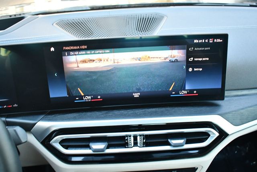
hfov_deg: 53.1
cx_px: 128
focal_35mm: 36
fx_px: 257
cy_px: 86
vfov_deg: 36.9
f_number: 3.5
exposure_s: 1/125
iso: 1400
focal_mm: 18
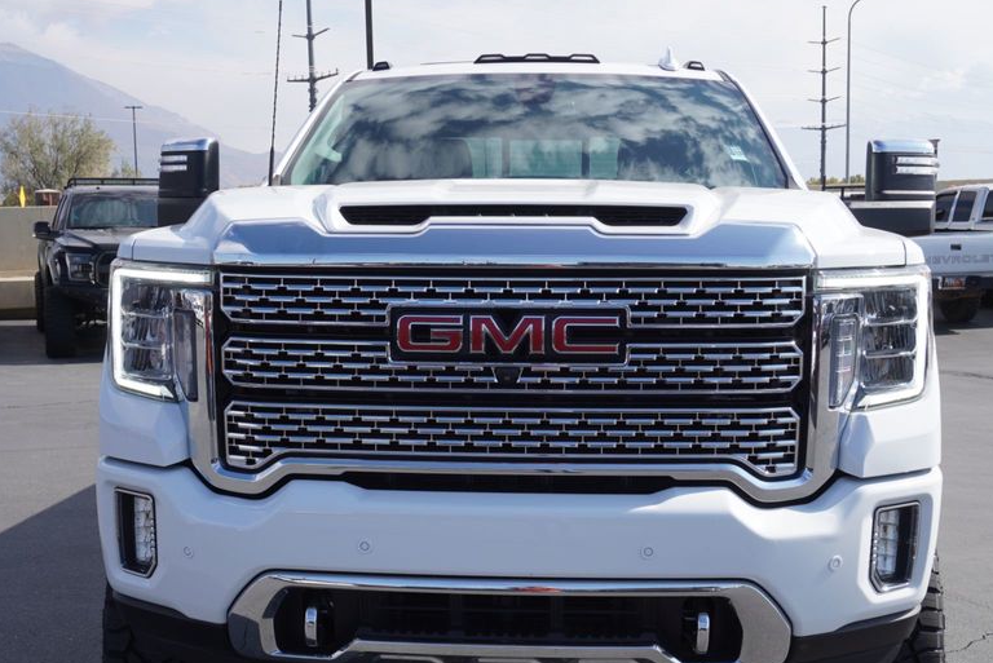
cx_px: 493
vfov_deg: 28.0
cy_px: 430
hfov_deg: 41.1
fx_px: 1325
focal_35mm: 48
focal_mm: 24
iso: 100
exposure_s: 1/200
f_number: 8
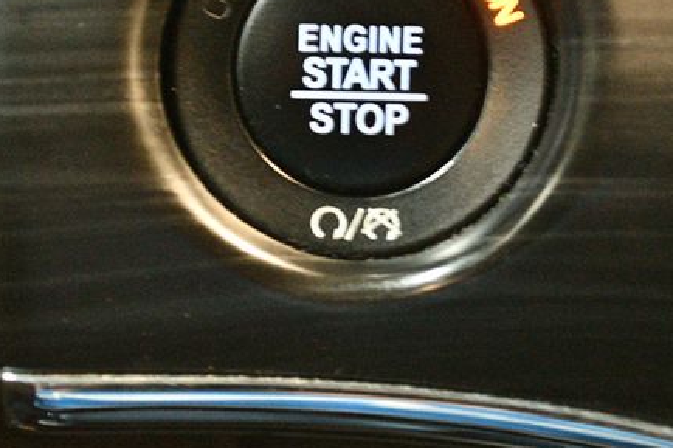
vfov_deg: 11.3
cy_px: 167
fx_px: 2261
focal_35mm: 121
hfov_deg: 16.9
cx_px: 363
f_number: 5.6
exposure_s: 1/15
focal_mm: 55
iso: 12800
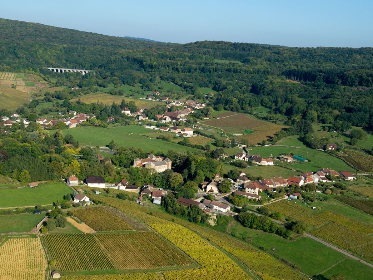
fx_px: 571
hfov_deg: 36.0
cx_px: 150
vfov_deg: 27.5
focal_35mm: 53
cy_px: 144
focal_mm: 45
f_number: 8
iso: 200
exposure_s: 1/640
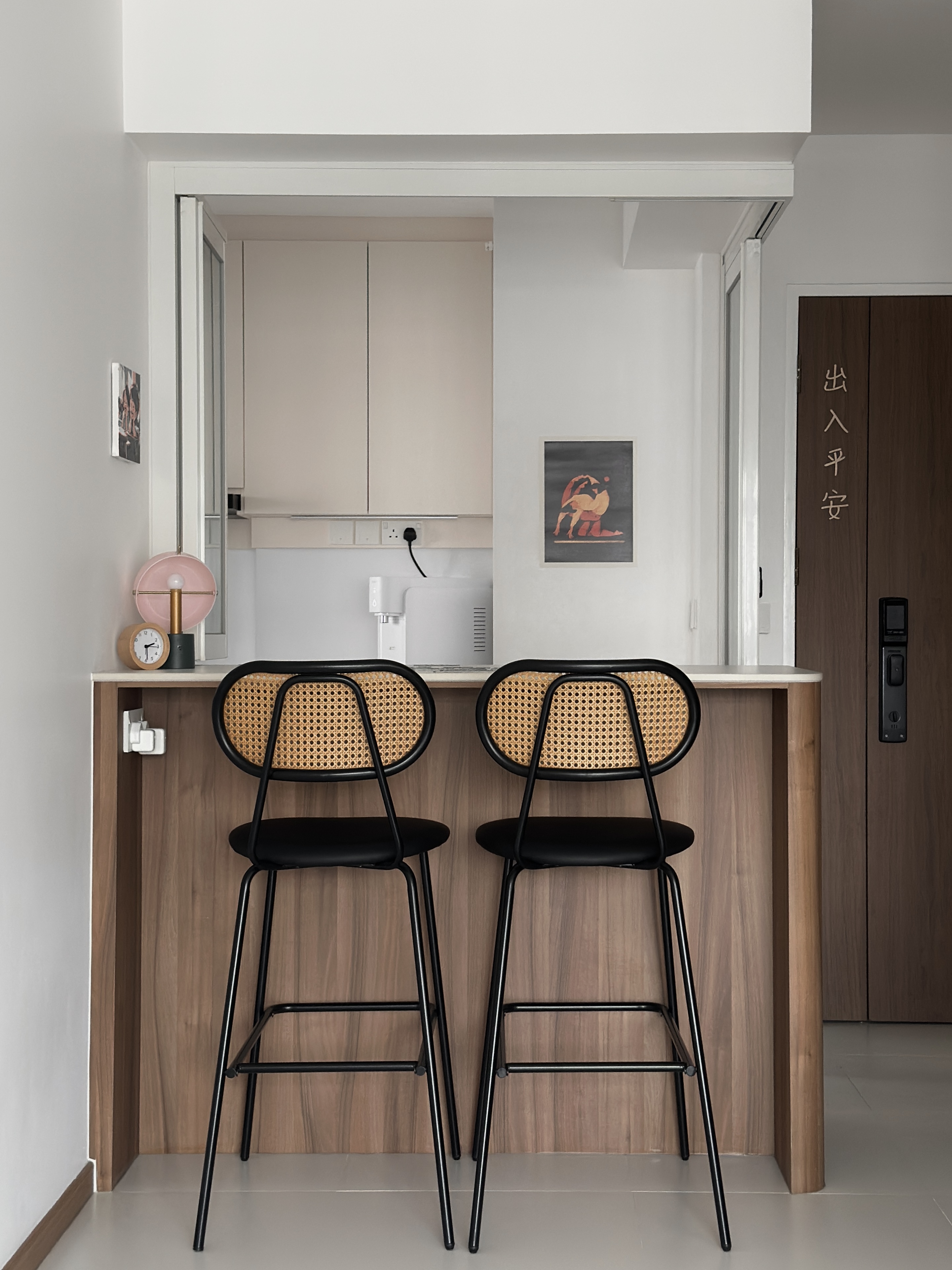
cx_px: 476
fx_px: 1760
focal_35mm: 48
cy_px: 635
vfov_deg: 39.7
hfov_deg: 30.3
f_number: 1.78
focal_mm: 6.86
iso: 160
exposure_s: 1/60
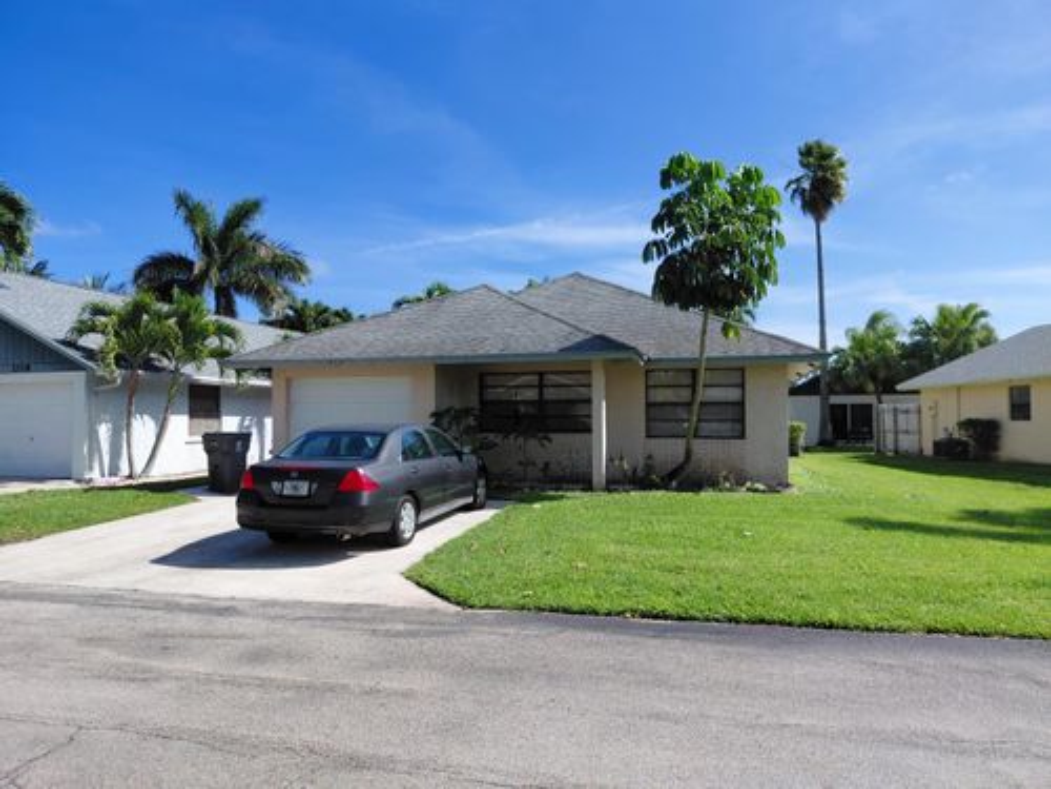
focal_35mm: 25
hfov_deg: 69.4
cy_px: 394
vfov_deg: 54.9
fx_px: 759
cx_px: 526
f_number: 1.8
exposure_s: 1/2326
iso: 50
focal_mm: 4.69
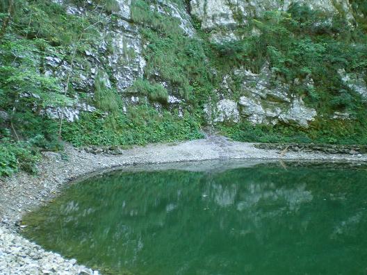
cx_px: 184
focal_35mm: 38
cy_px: 138
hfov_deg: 49.0
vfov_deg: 37.7
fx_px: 403
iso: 200
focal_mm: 6.3
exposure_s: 1/50
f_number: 3.1
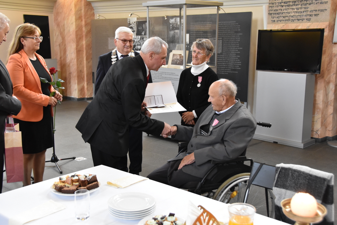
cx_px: 168
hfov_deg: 46.4
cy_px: 112
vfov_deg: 31.9
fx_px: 393
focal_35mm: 42
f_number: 4
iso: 2200
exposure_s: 1/50
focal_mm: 28
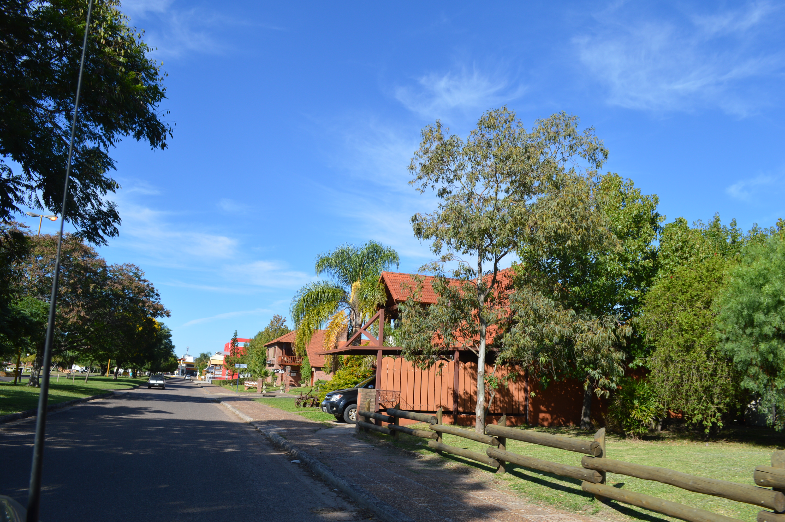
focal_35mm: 27
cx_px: 392
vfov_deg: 47.8
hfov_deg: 67.4
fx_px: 588
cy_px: 261
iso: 100
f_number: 8
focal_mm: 18
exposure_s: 1/250
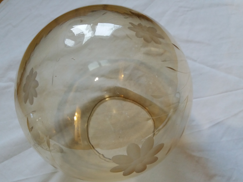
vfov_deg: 45.4
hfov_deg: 58.3
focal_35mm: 31
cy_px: 101
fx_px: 218
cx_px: 111
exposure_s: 1/20
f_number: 1.9
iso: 160
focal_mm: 3.7
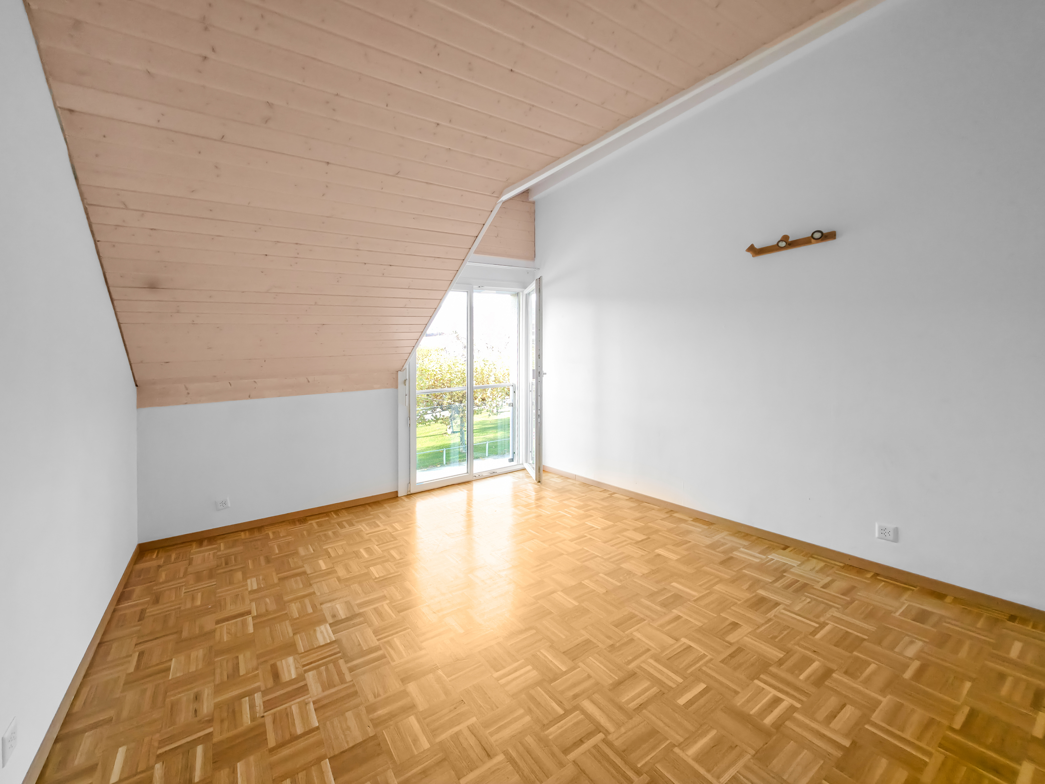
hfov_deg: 106.2
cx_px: 522
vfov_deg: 89.9
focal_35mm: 13
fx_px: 392
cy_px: 392
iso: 64
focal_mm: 2.2
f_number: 1.9
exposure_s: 1/100
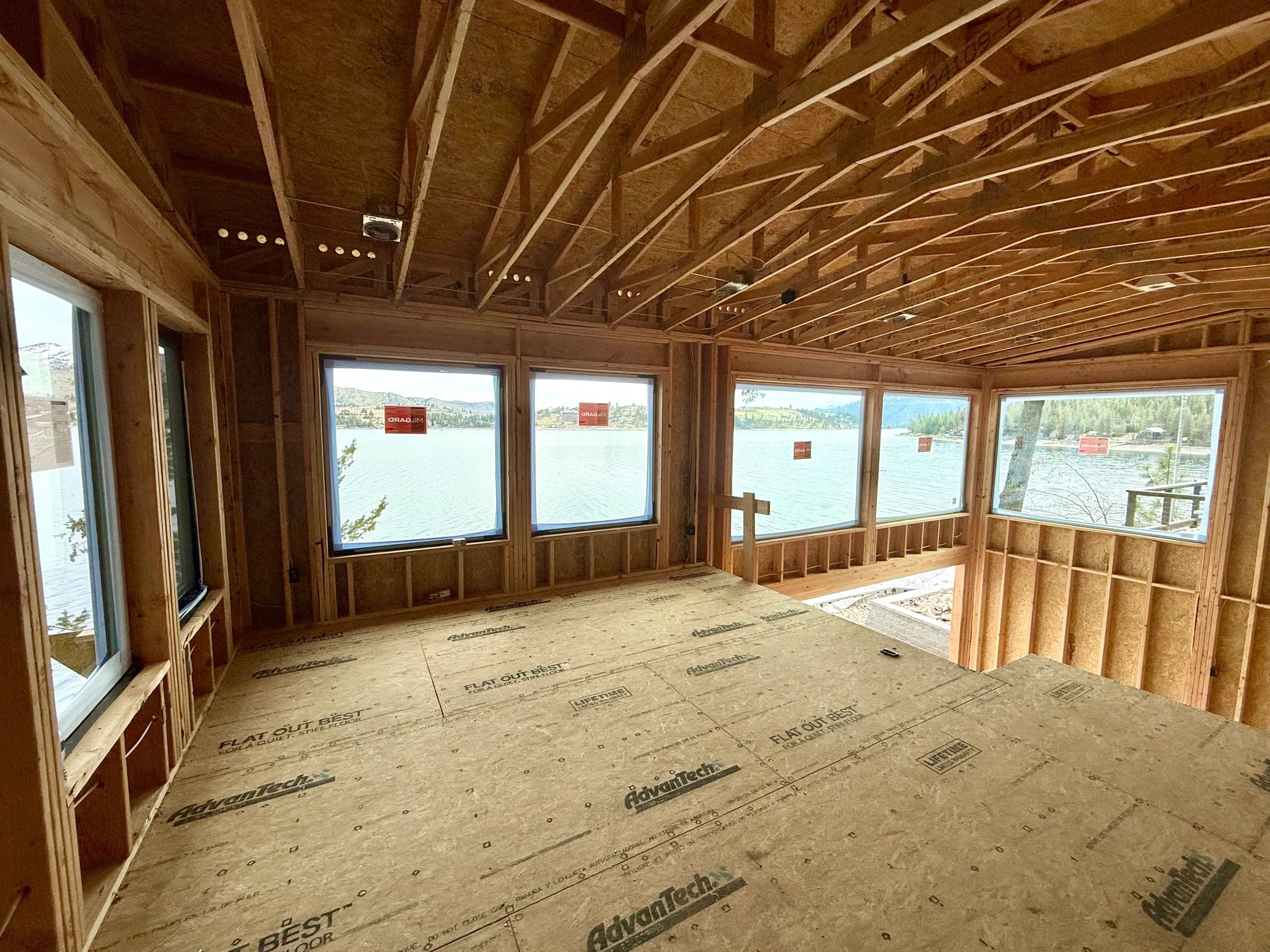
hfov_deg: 102.1
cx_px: 635
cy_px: 476
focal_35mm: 14
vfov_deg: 85.7
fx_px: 514
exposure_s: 1/545
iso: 50
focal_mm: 2.22
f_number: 2.2
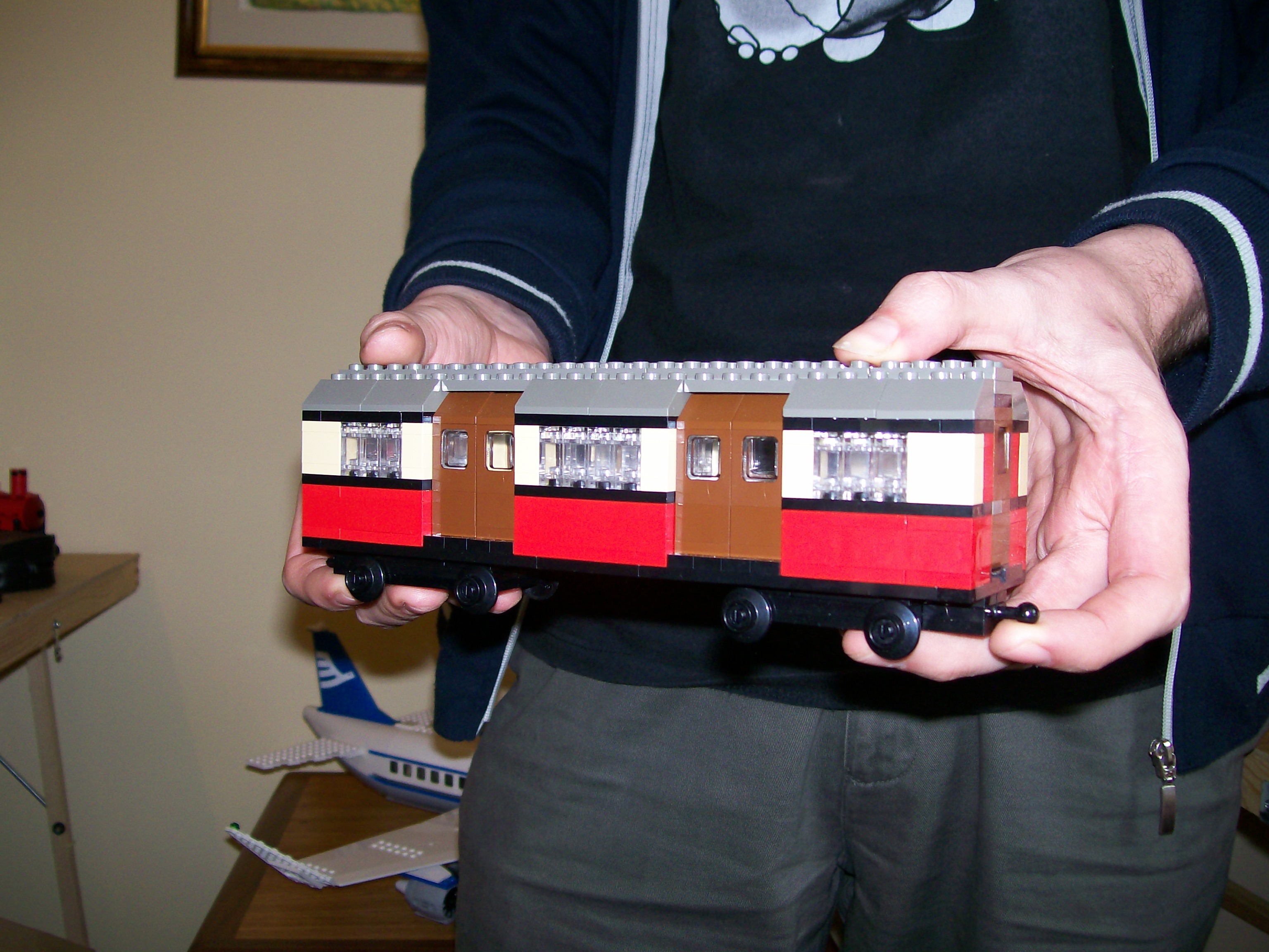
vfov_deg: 39.7
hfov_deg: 51.4
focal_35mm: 36
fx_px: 1320
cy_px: 476
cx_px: 634
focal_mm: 6
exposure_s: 1/64
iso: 80
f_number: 2.7
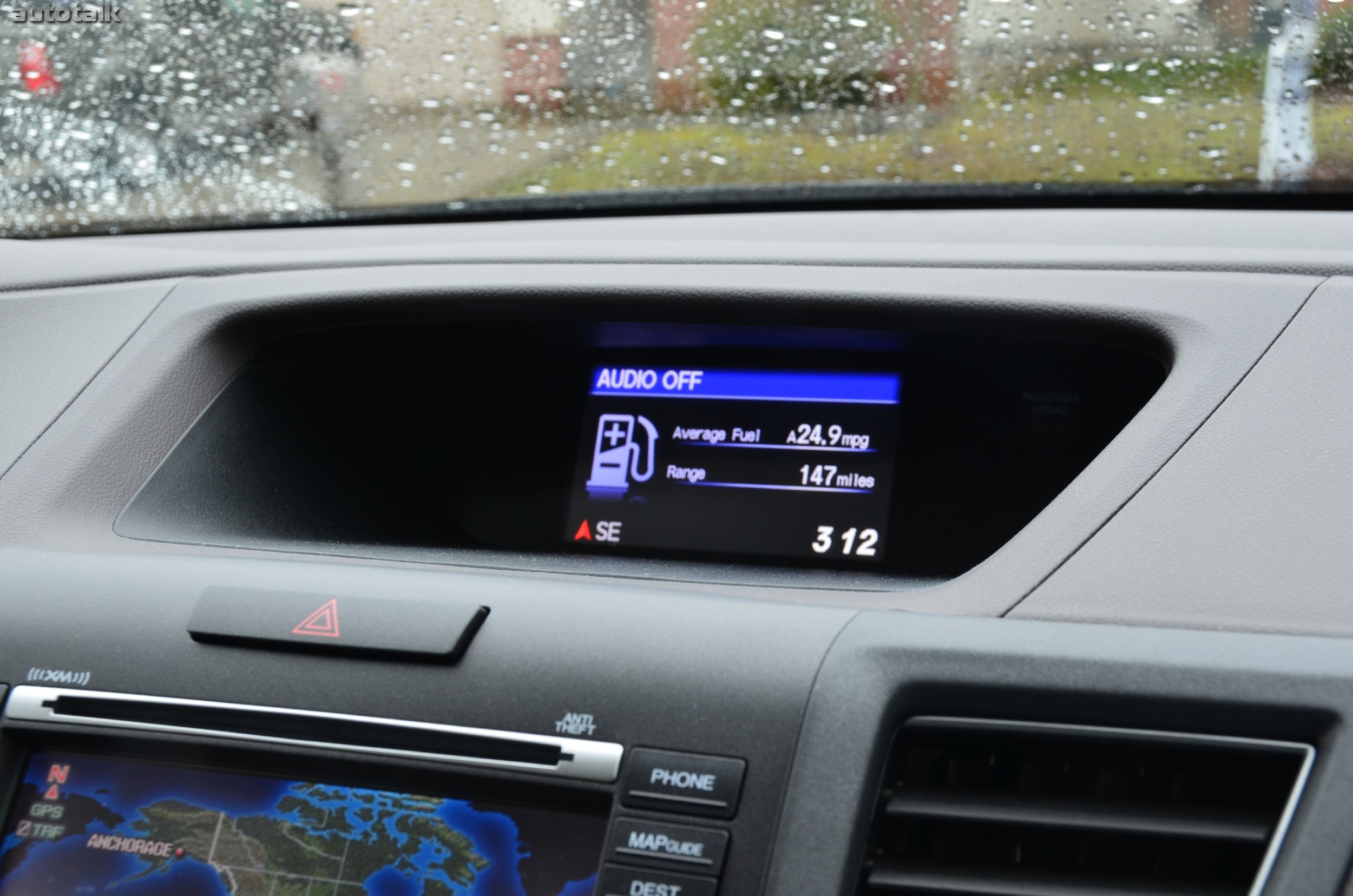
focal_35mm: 57
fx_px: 2138
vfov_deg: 23.7
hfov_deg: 35.1
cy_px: 448
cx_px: 676
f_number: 9
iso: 400
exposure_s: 1/30
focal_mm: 38
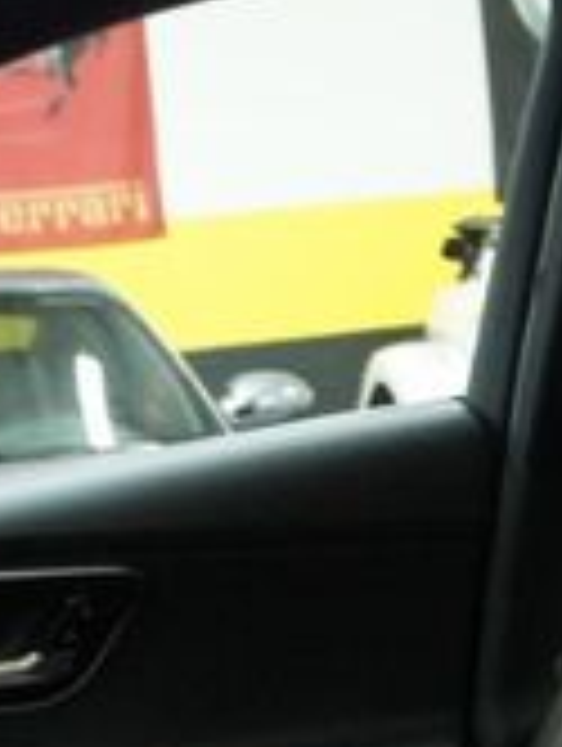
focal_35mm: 111
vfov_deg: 17.5
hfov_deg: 12.6
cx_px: 863
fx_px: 2397
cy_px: 621
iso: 1600
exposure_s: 1/40
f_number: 4
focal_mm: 20
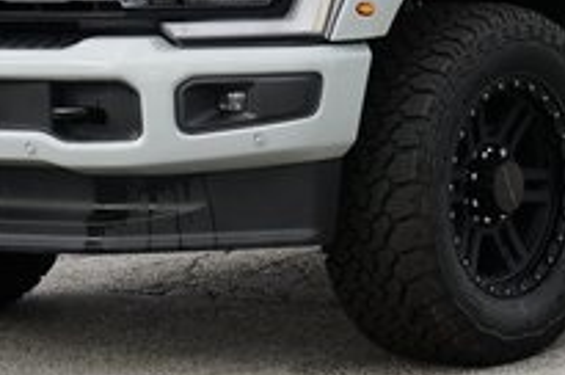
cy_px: -87
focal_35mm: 219
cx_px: 524
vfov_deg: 6.2
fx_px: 3432
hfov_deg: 9.4
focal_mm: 70
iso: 100
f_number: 9
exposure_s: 1/100
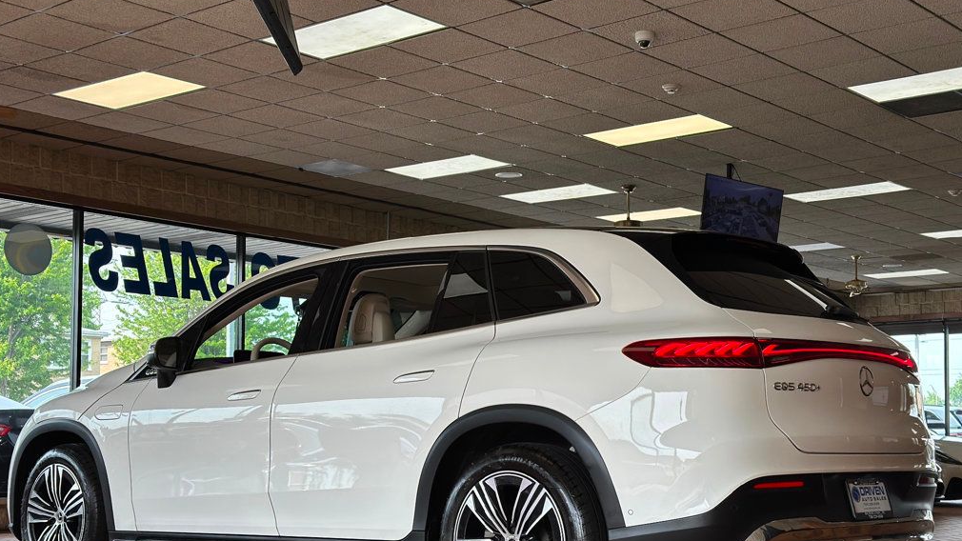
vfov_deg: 22.5
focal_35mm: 53
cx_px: 477
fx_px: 1352
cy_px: 355
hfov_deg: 39.2
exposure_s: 1/719
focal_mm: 6.86
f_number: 1.78
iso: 80
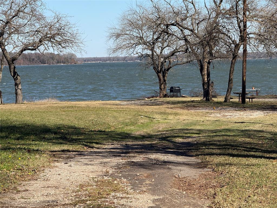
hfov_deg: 16.4
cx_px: 138
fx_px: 960
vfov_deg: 12.3
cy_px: 104
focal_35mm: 120
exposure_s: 1/1342
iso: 50
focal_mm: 15.66
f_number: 2.8
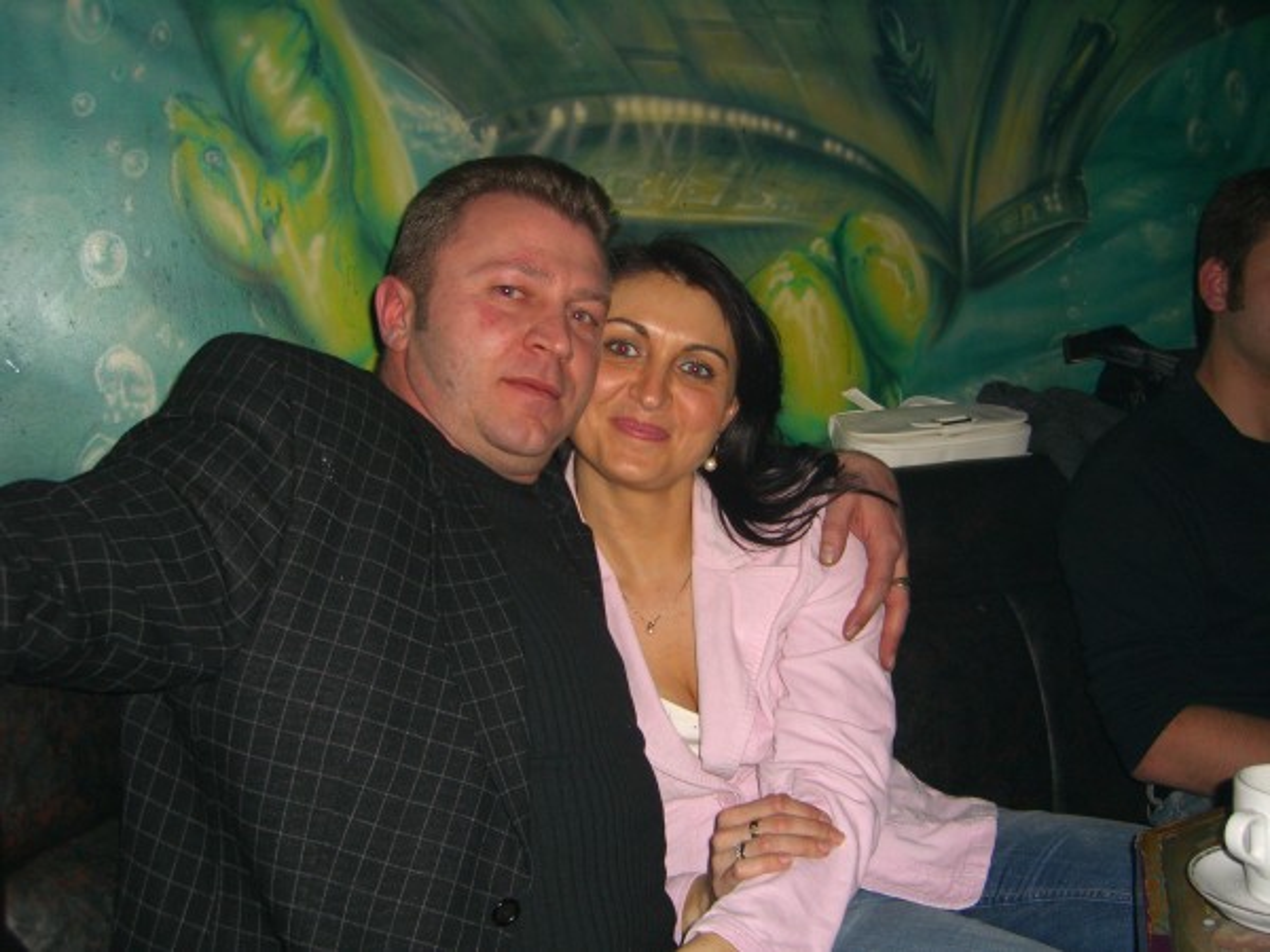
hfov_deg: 49.0
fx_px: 1394
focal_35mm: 38
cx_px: 635
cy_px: 476
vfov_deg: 37.7
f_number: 2.8
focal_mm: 7.9
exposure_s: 1/60
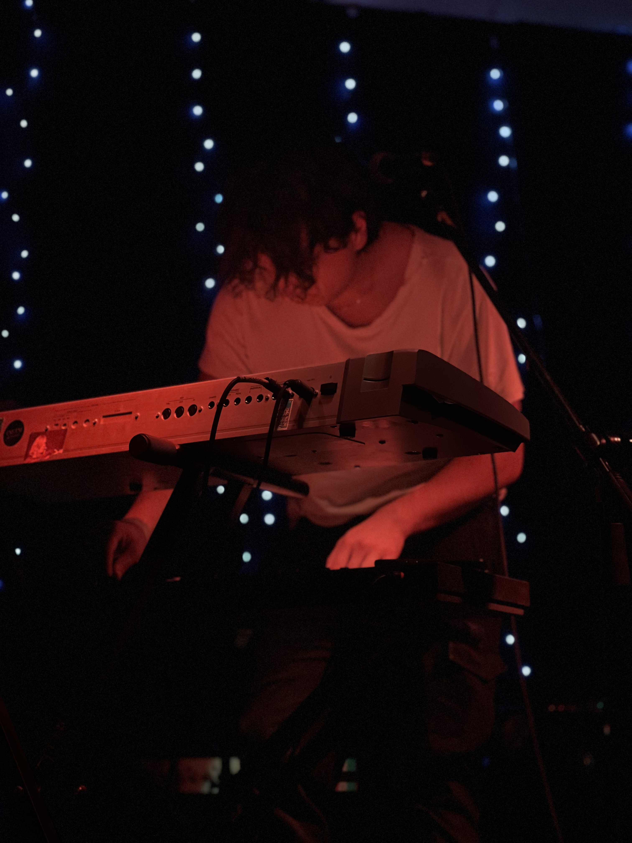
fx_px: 1874
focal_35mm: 77
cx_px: 316
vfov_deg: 25.3
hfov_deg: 19.1
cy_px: 422
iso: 400
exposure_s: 1/17
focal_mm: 9
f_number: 2.8
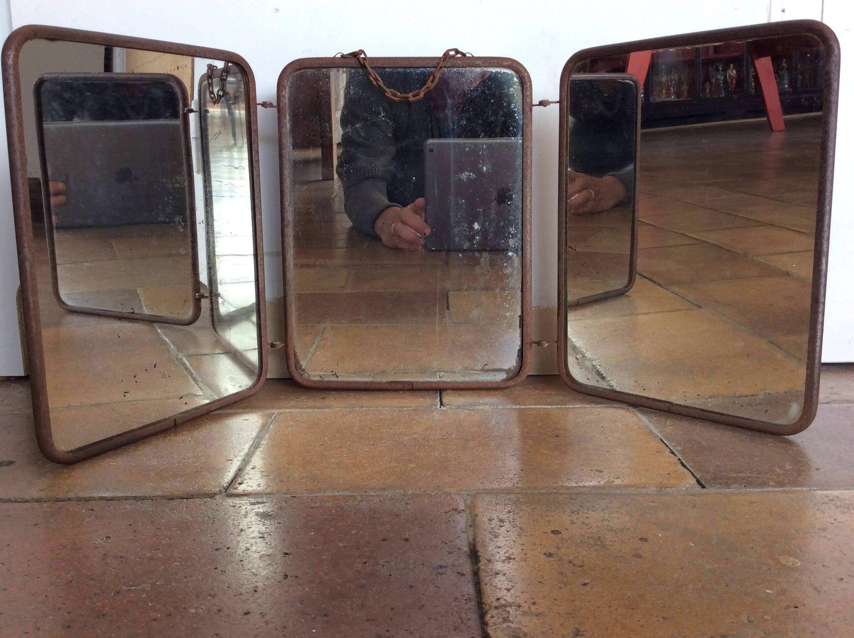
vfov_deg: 44.1
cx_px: 427
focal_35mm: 32
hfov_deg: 56.9
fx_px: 788
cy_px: 319
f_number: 2.4
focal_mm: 3.3
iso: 32
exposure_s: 1/33
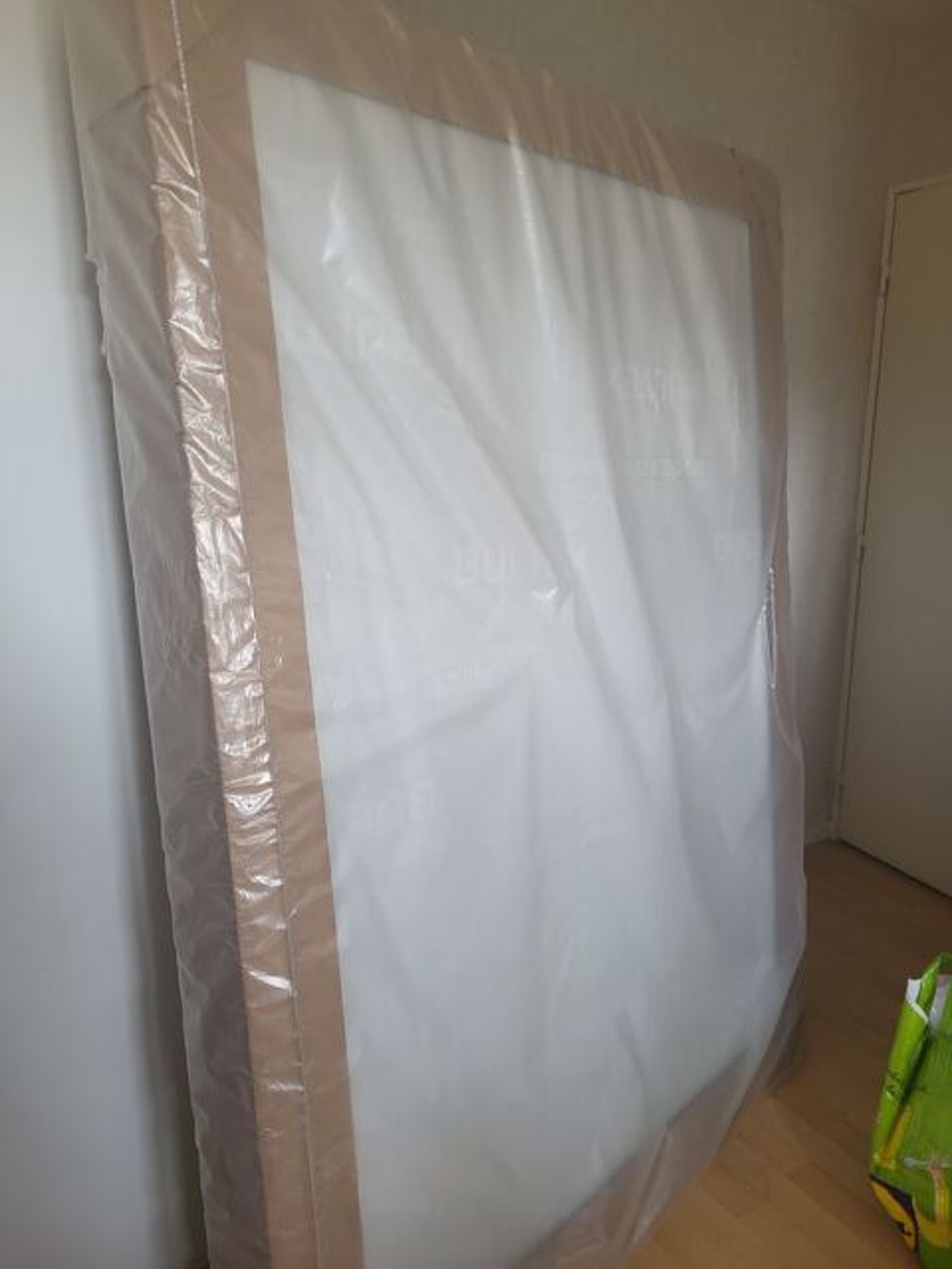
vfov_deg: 67.3
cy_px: 634
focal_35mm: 26
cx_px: 476
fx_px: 953
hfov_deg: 53.1
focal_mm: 5.4
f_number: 1.8
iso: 200
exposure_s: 1/50
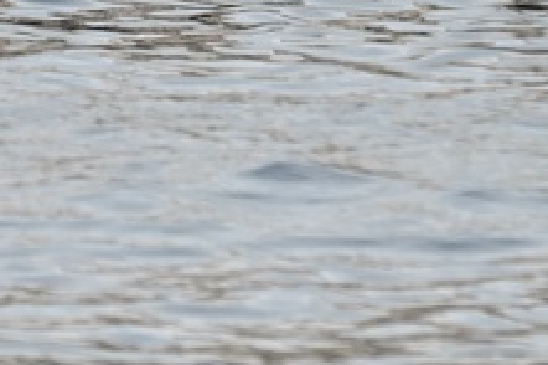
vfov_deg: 1.2
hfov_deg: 1.8
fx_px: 17036
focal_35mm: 1120
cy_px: -223
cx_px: 206
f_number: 5.6
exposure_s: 1/640
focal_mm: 260
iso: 400
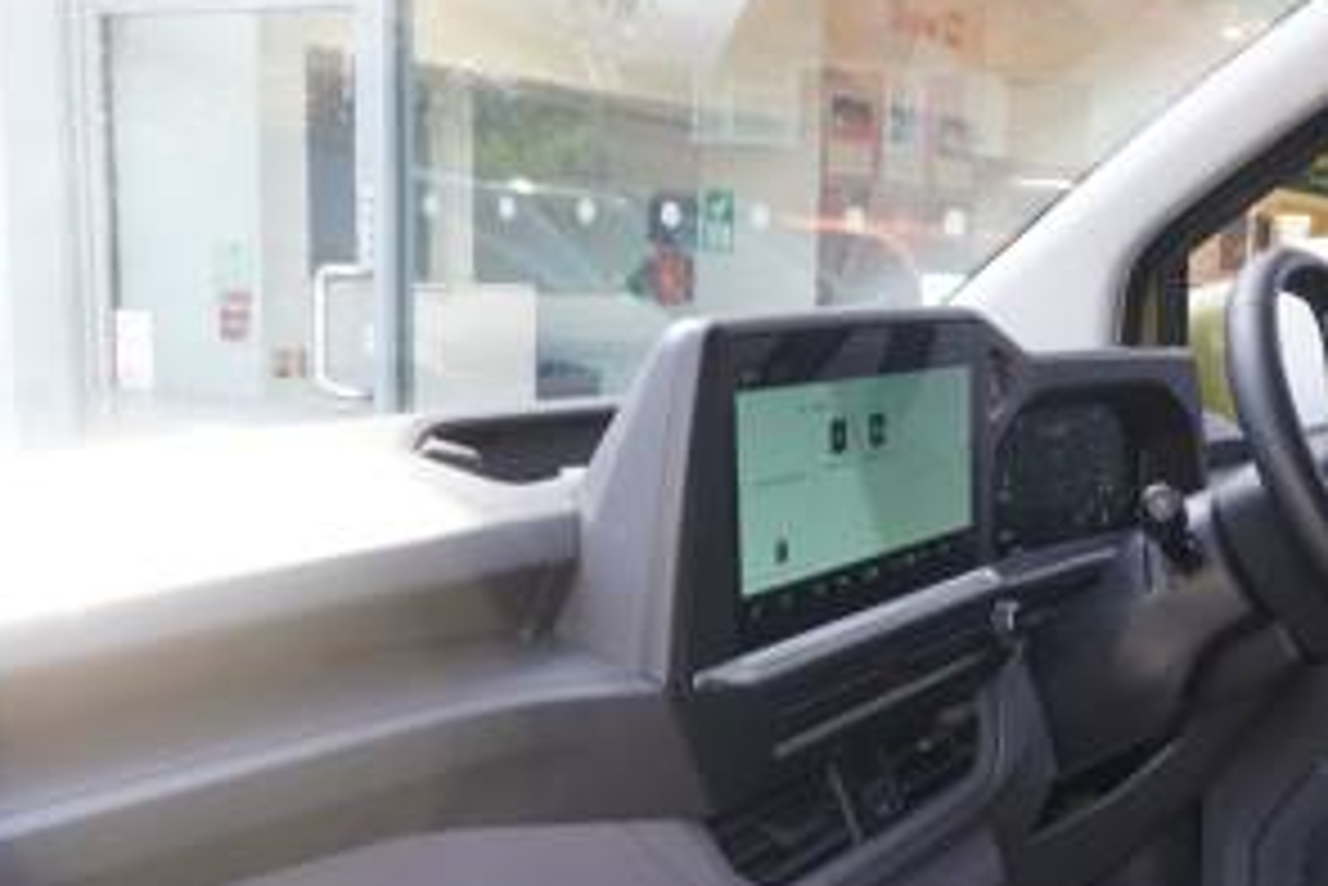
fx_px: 1919
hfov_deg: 37.1
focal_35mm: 52
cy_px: 688
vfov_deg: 25.6
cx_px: 1022
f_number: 4
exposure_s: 1/60
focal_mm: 16
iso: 500
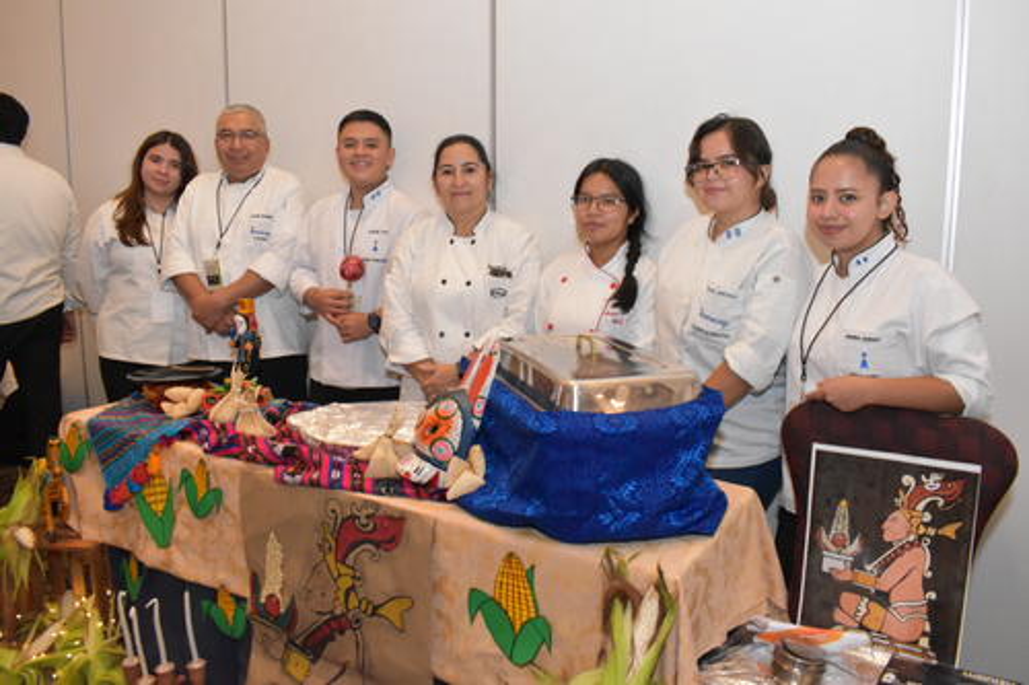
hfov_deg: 67.4
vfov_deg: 47.9
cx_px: 514
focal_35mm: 27
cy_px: 342
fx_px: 771
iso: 5000
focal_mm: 18
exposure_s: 1/125
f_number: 5.6
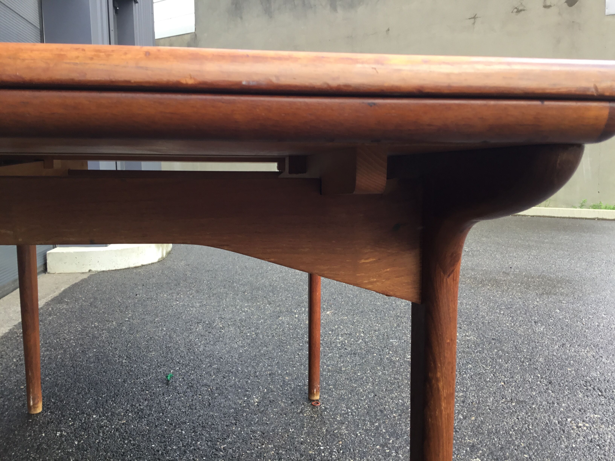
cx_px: 308
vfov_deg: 45.4
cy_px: 230
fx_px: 551
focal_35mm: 31
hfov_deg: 58.4
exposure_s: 1/165
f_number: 2.4
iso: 25
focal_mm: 3.3
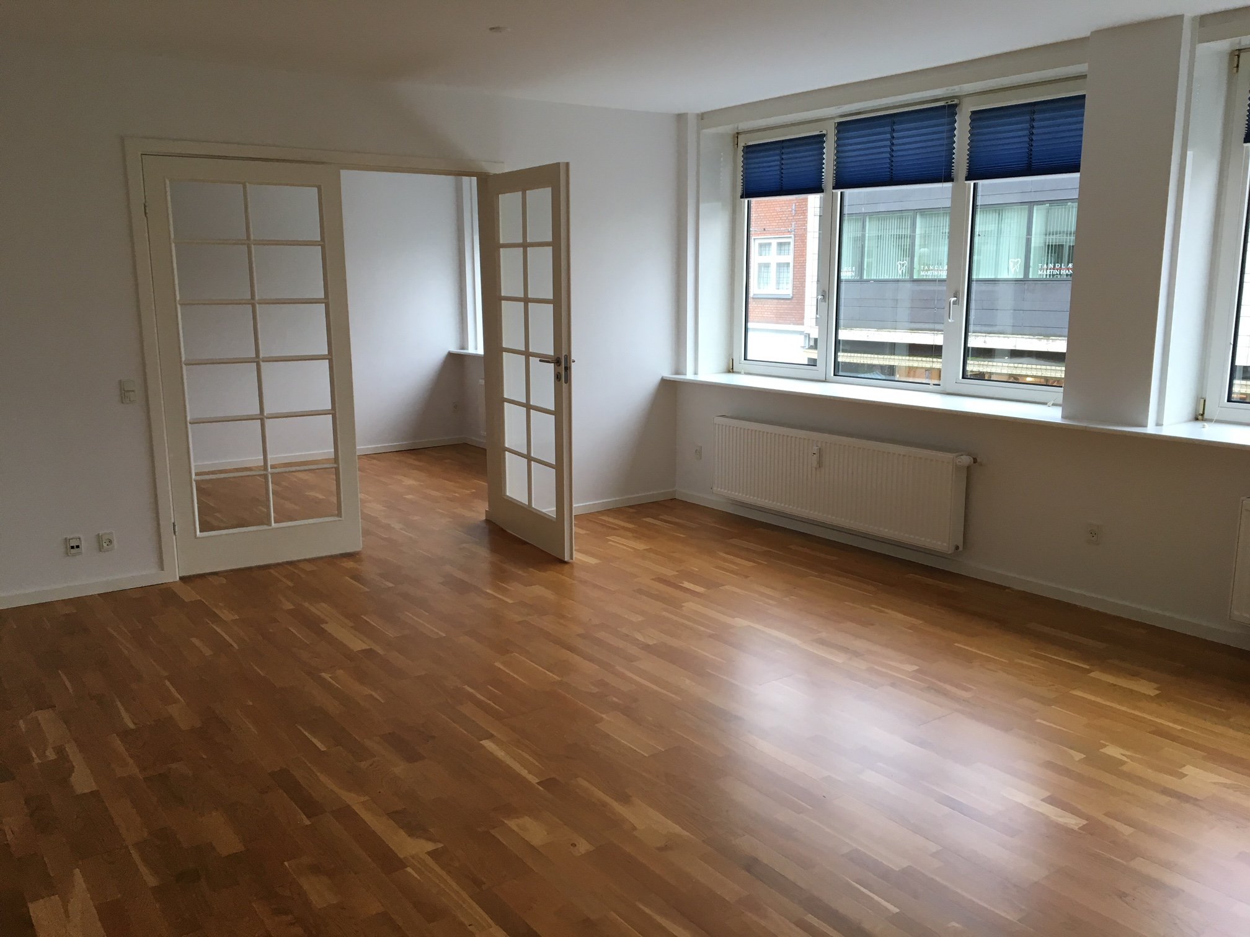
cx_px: 625
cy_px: 468
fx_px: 1047
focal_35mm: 29
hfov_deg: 61.7
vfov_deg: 48.2
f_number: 2.2
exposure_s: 1/33
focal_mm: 4.15
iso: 40
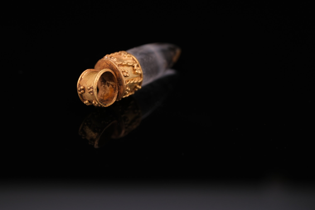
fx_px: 551
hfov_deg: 31.8
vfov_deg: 21.6
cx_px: 129
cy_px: 89
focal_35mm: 63
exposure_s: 1/180
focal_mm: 30
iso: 160
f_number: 5.6
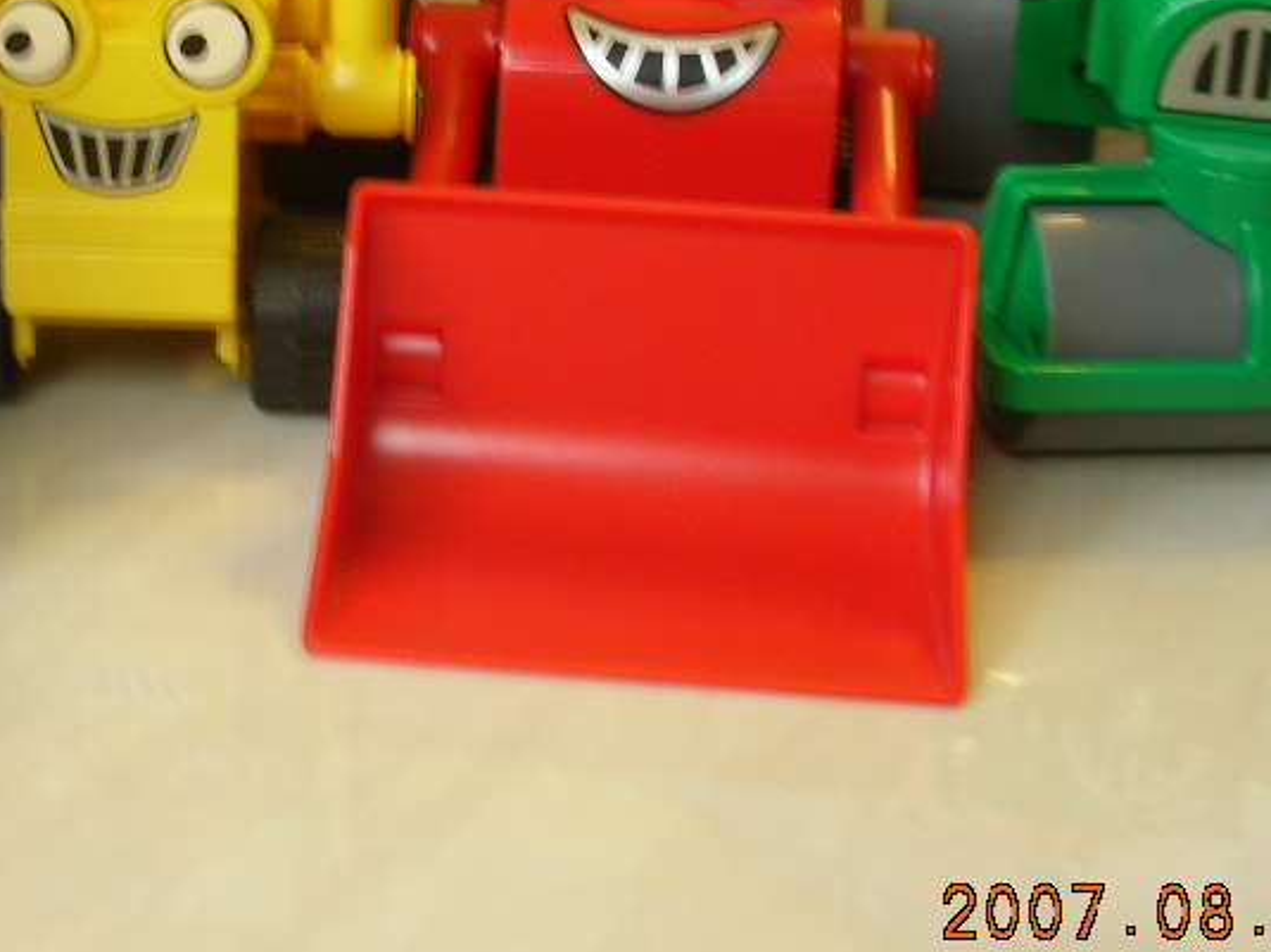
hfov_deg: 28.6
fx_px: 2459
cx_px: 340
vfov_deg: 21.6
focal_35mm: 67
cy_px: 192
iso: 50
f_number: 3
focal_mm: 5.8
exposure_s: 1/4.7
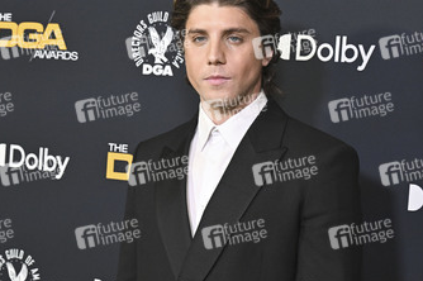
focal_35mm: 85
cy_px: 139
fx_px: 998
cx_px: 251
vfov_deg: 16.0
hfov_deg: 23.9
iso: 2500
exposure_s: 1/320
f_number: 5.6
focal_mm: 63
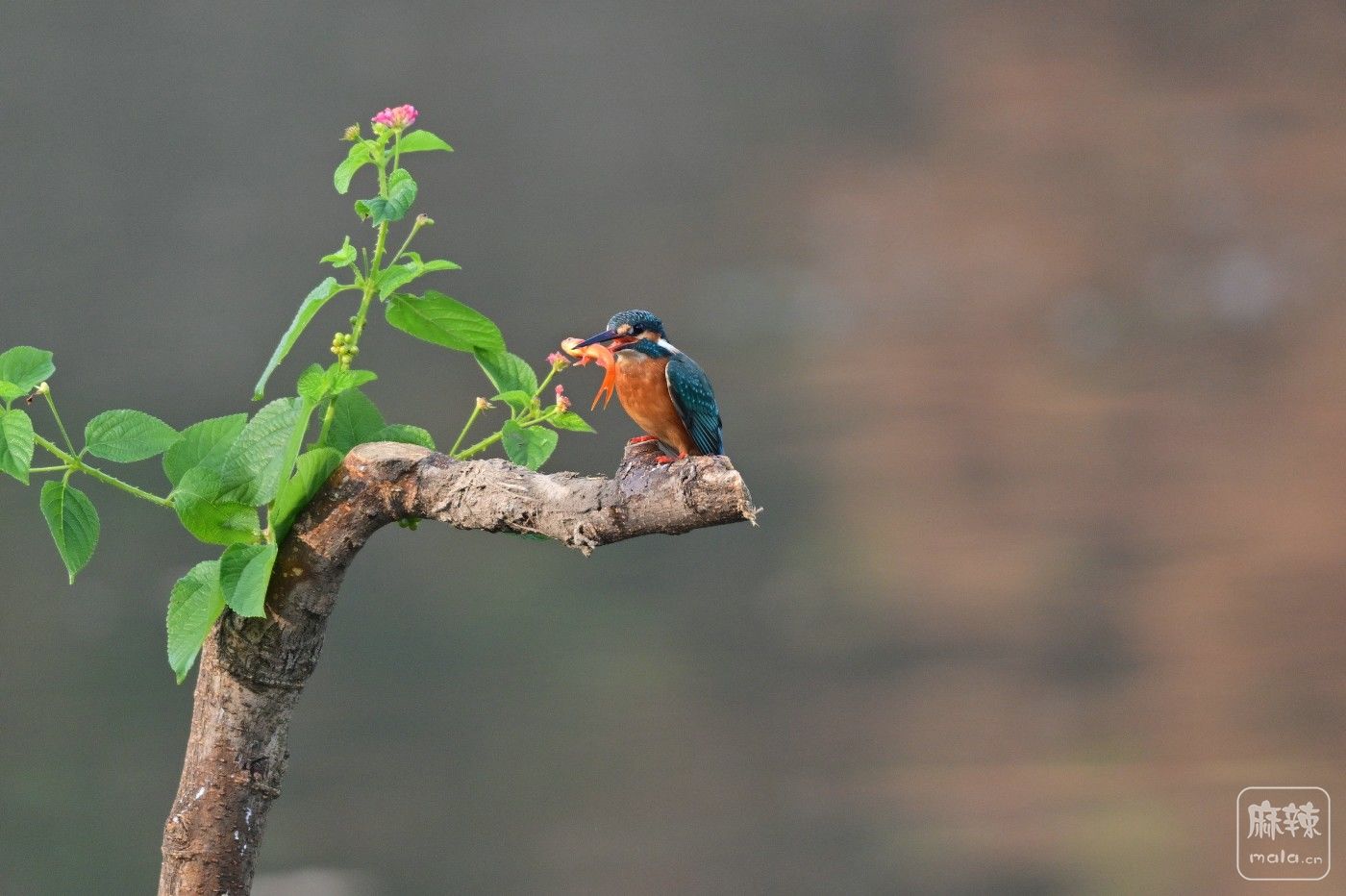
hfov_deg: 2.3
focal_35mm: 900
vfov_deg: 1.5
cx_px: 673
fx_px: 33633
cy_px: 448
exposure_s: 1/640
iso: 720
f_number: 6.3
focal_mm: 600
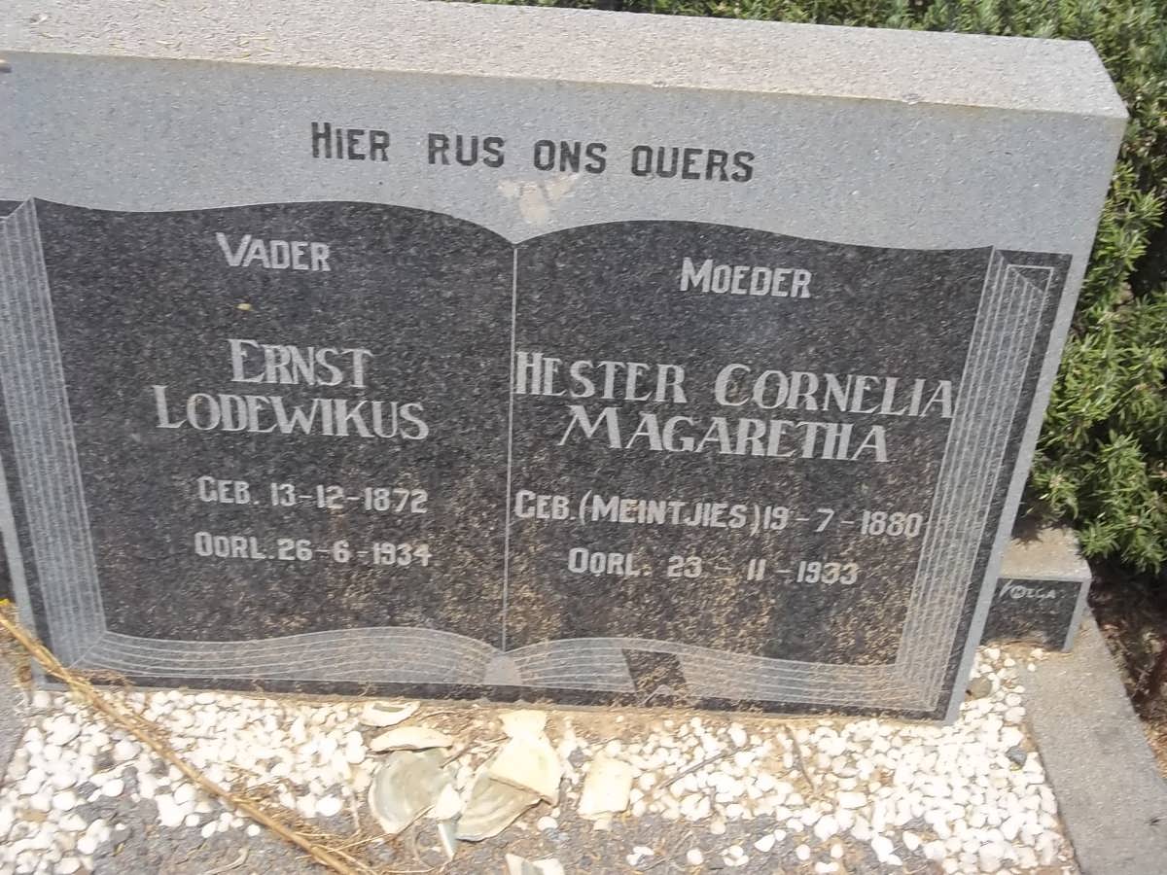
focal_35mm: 50
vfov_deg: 29.1
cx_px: 584
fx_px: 1686
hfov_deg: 38.2
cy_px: 438
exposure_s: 1/320
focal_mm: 8.8
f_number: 3.6
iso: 80
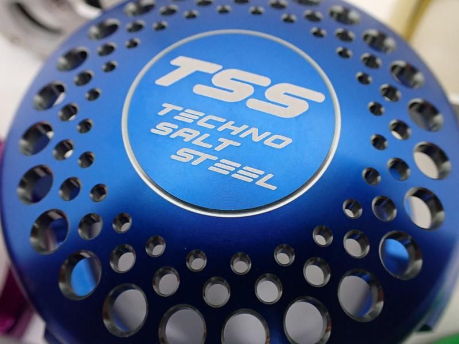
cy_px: 172
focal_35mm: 30
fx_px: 398
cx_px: 230
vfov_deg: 46.8
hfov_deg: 60.0
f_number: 2.3
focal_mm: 5.4
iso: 800
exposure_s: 1/40
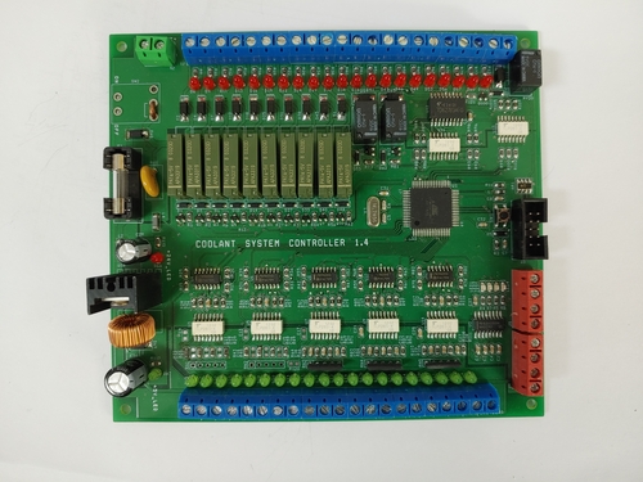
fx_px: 464
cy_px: 241
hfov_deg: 69.4
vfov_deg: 54.9
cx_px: 322
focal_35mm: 25
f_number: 1.5
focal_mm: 4.23
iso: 100
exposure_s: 1/60
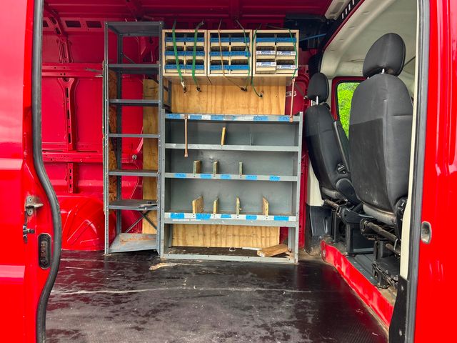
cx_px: 228
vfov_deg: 53.1
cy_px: 172
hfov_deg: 67.3
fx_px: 343
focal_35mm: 26
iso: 80
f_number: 1.5
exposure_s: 1/121
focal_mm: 5.7
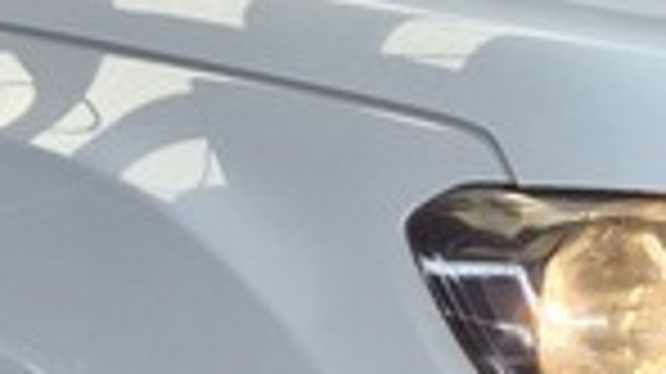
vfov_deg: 7.0
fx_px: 3053
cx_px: 378
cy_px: 369
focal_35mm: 173
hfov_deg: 12.4
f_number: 1.8
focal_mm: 5.4
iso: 25
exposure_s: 1/236
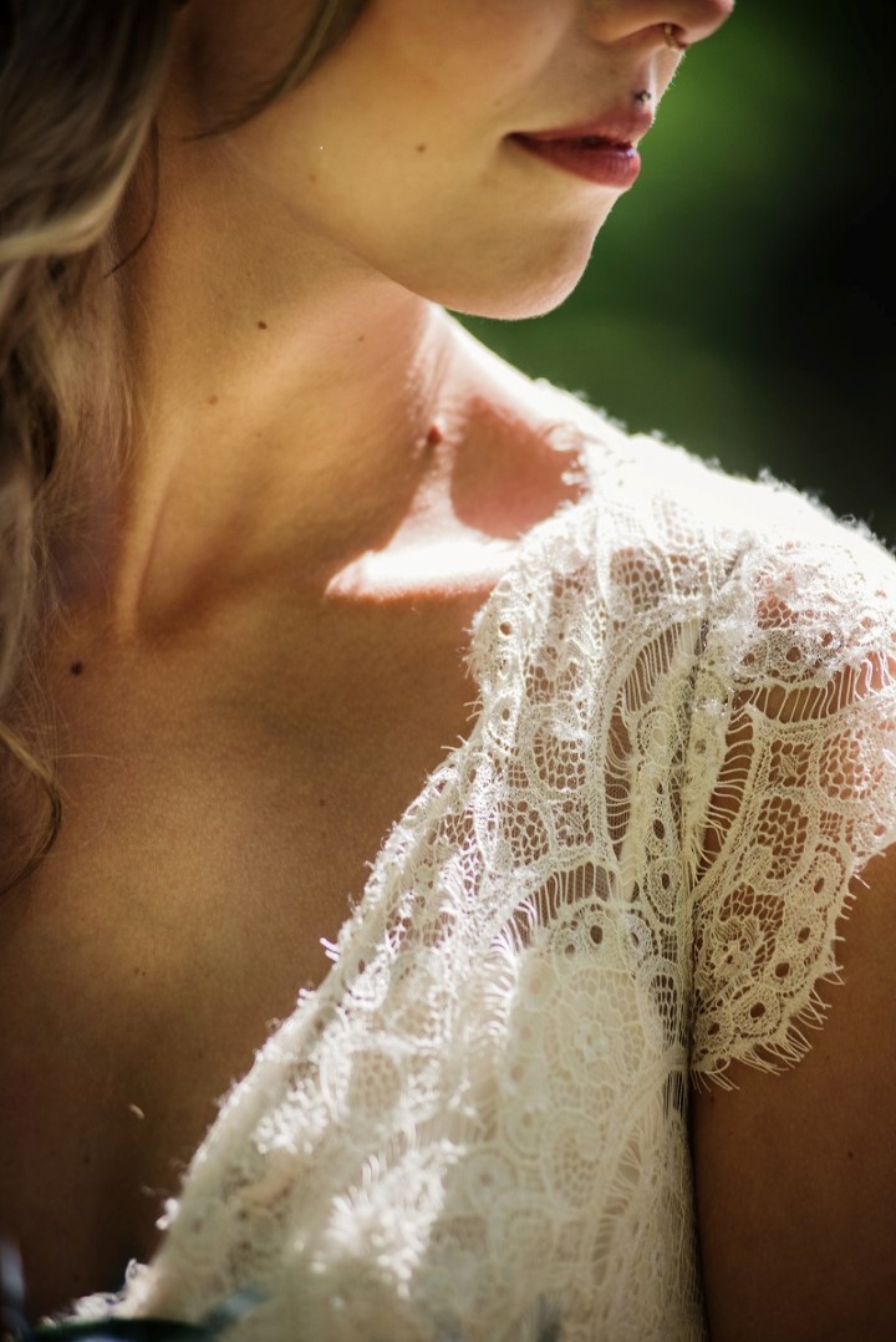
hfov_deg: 8.9
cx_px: 448
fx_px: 5779
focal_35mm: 155
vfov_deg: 13.2
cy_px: 671
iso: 800
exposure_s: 1/2500
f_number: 3.2
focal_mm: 155
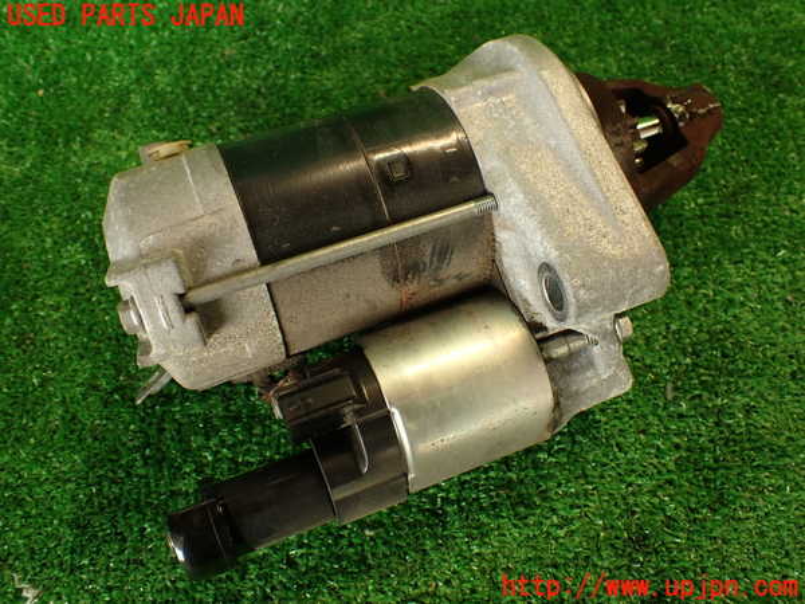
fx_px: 744
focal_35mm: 32
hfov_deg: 56.8
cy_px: 302
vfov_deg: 44.2
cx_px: 402
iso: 200
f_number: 2.4
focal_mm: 5.79
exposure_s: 1/40
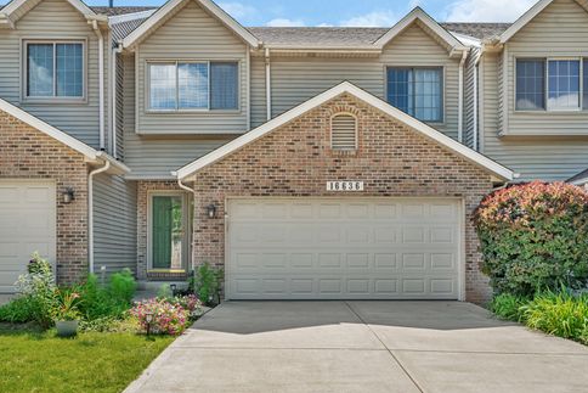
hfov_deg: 60.3
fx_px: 506
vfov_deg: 42.4
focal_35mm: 31
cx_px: 294
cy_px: 193
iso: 400
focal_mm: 30
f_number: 9
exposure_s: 1/160
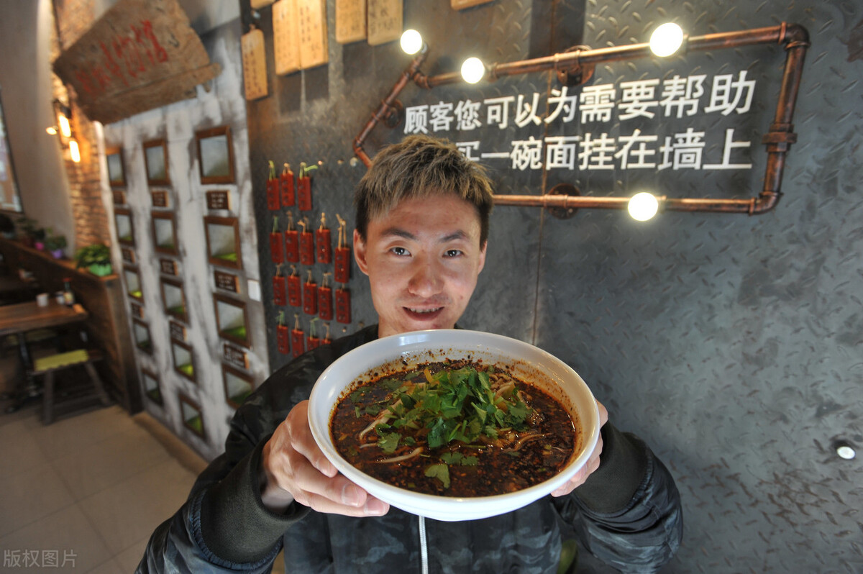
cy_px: 287
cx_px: 432
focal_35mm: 17
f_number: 6.3
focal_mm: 17
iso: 500
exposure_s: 1/30
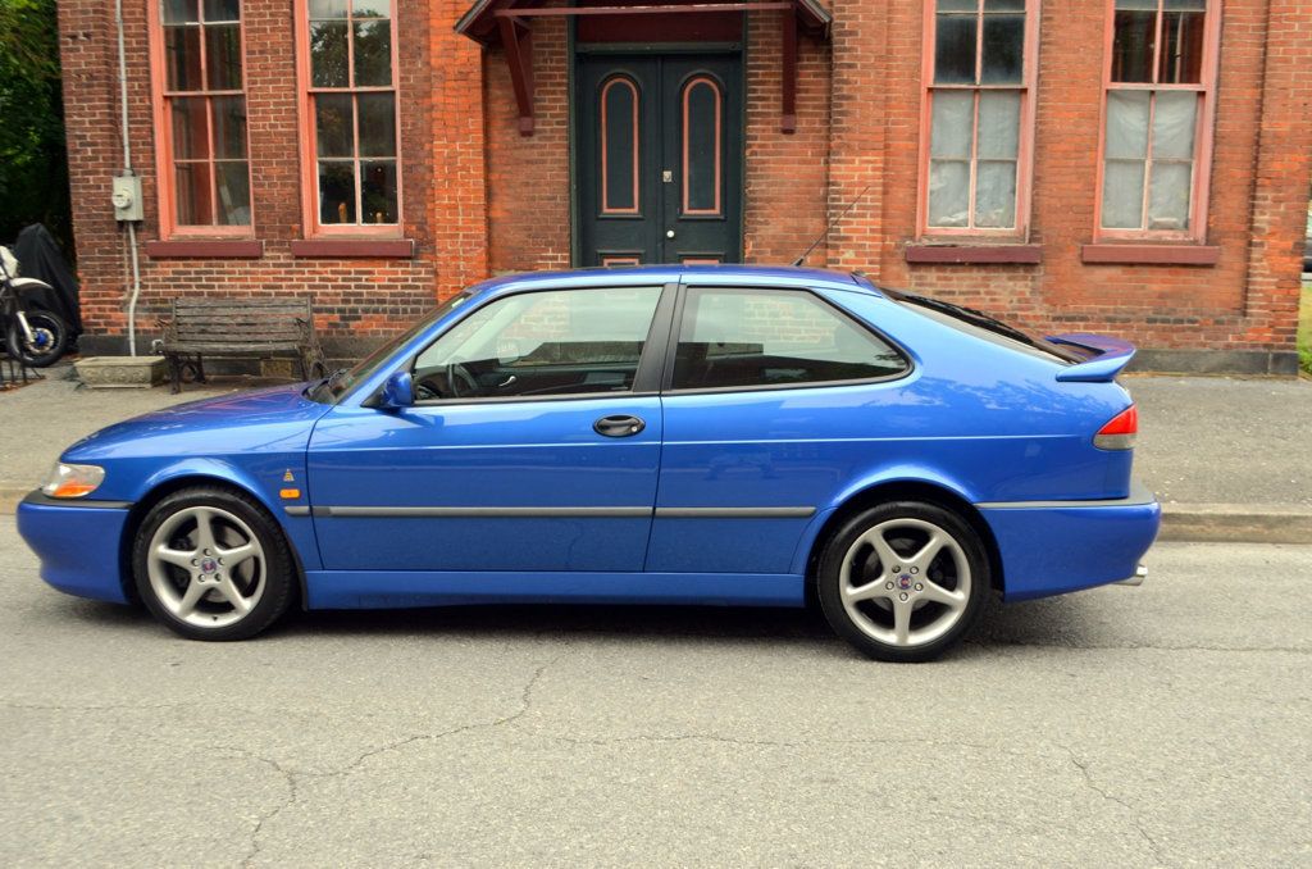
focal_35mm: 33
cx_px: 656
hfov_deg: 57.3
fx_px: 1200
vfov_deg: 39.8
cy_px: 434
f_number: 6.3
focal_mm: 22
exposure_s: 1/160
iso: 200
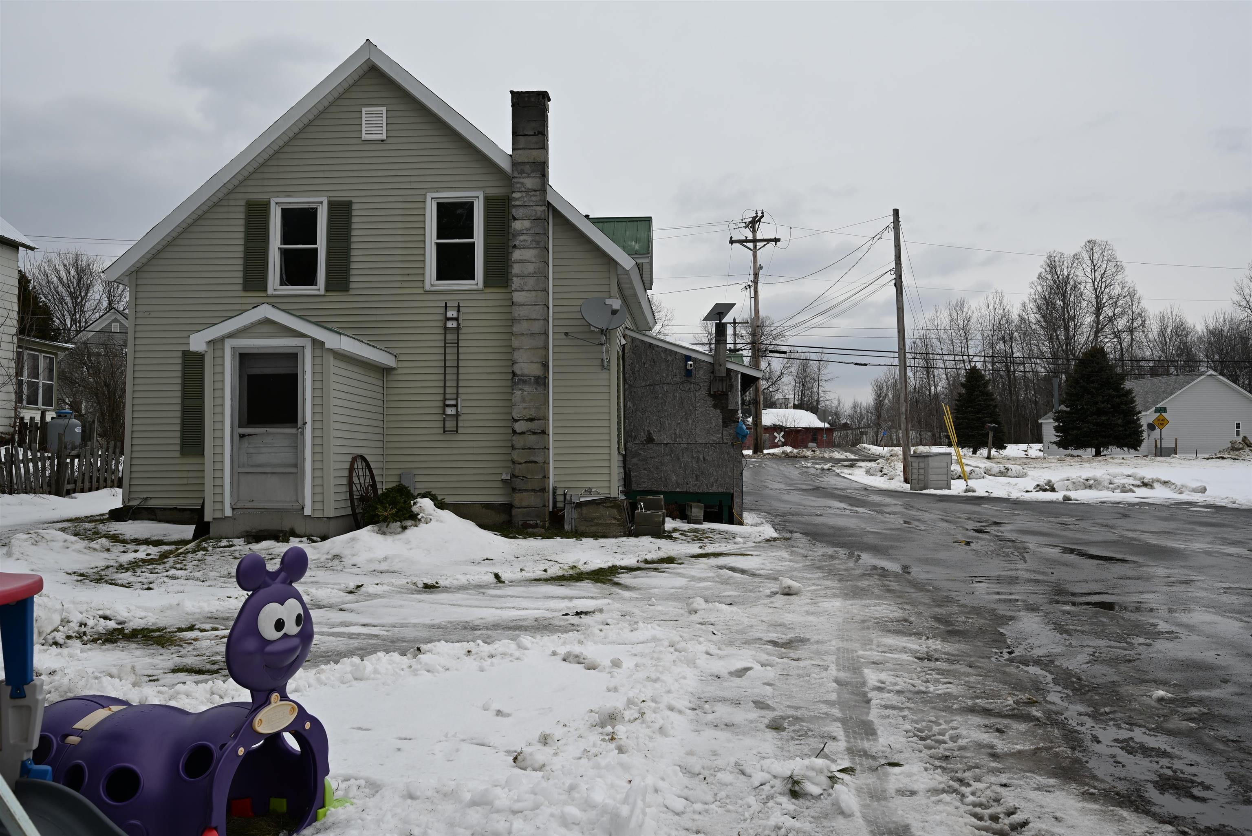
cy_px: 418
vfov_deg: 43.6
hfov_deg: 61.9
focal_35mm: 30
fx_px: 1044
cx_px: 626
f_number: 7.1
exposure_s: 1/400
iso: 100
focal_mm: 30
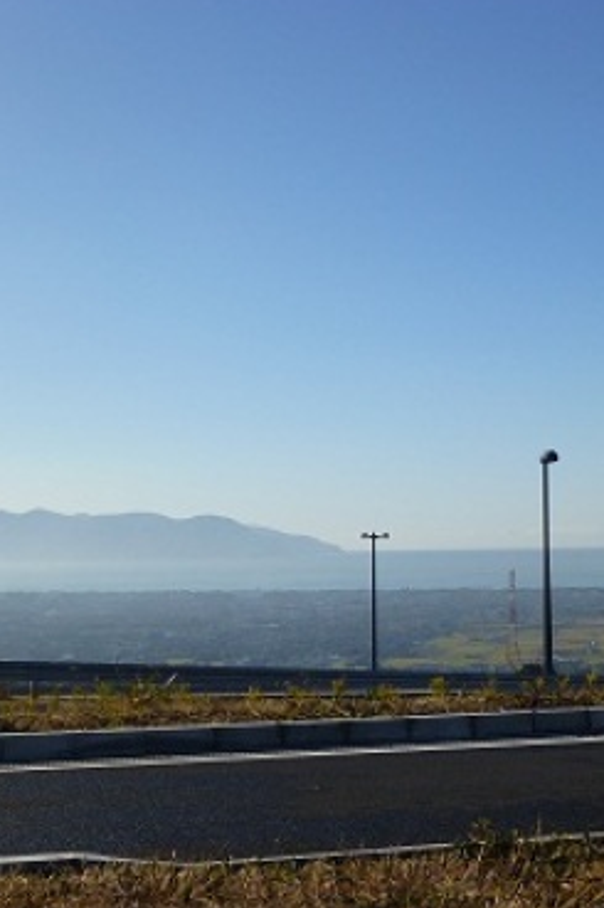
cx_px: 518
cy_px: 453
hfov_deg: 22.9
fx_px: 1461
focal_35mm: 58
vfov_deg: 34.5
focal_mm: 7.4
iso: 100
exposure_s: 1/200
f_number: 10
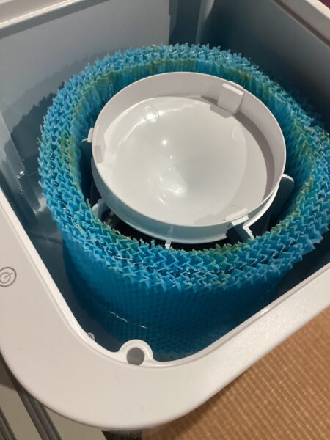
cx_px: 165
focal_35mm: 31
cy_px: 220
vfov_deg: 58.4
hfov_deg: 45.4
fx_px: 394
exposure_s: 1/40
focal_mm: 3.3
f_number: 2.4
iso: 320
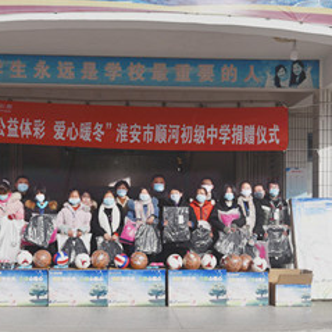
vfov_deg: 30.9
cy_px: 209
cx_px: 160
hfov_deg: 31.1
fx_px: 597
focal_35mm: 55
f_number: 14
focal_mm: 31
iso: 100
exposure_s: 1/200
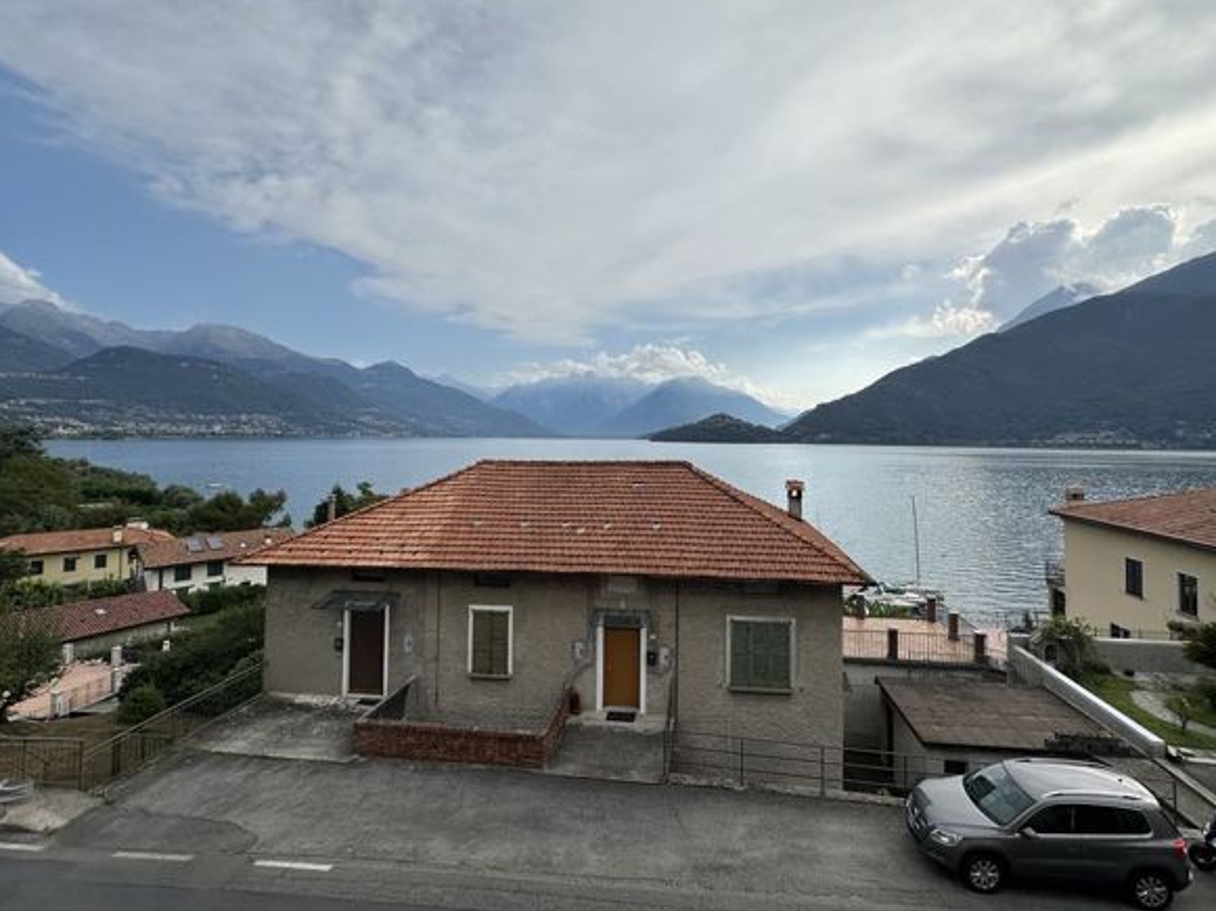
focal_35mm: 17
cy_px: 421
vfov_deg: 74.6
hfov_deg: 90.9
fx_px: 597
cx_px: 648
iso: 40
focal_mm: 2.22
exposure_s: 1/2882
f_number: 2.2
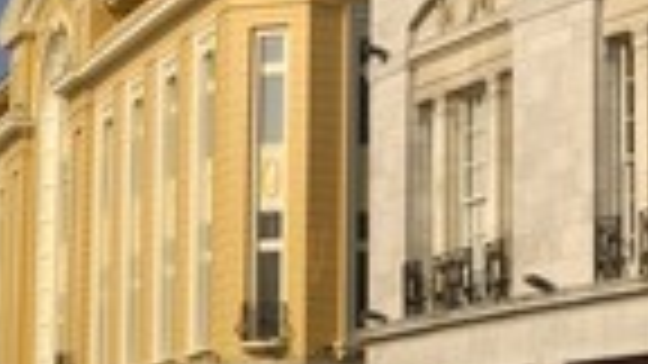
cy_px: 202
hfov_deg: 14.5
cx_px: 540
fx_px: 2526
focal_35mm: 147
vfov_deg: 8.3
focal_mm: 32
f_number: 12
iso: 100
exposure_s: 1/160
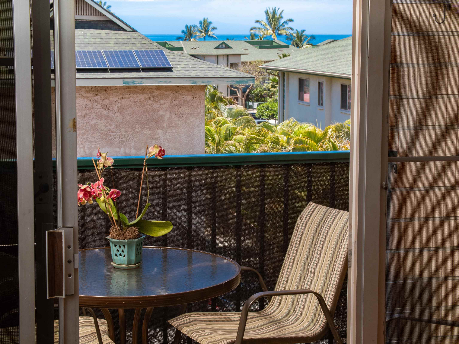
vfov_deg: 20.5
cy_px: 172
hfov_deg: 27.0
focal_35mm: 72
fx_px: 955
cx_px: 230
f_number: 11
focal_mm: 36
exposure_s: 1/50
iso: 200
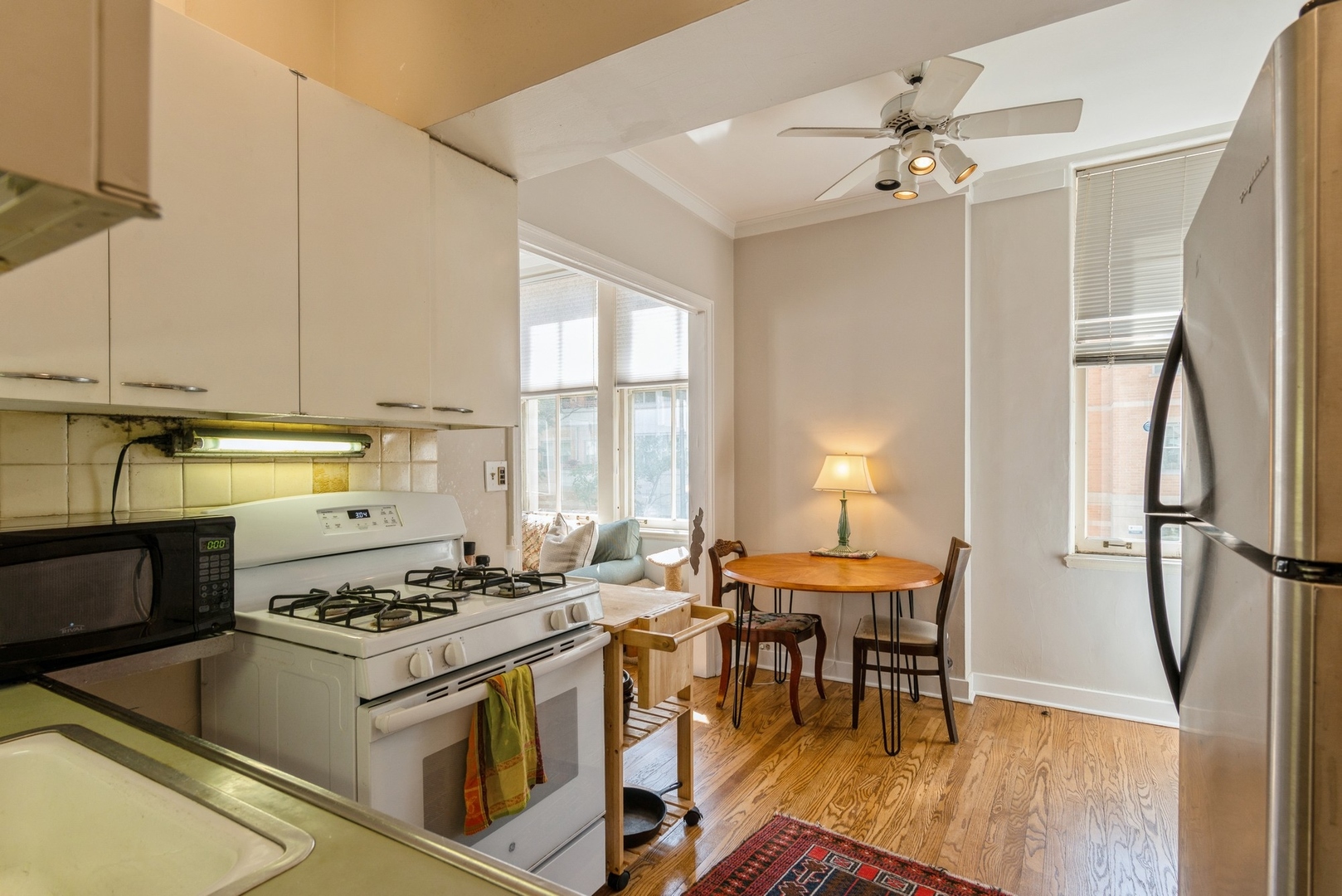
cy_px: 448
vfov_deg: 70.5
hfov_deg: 93.3
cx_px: 671
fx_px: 634
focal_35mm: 17
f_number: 8
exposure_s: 1/20
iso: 200
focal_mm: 17
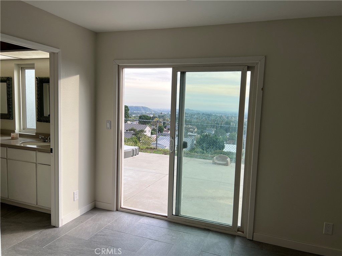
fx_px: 257
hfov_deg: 67.3
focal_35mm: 26
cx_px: 171
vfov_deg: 53.1
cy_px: 128
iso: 50
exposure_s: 1/490
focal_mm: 5.7
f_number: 1.5
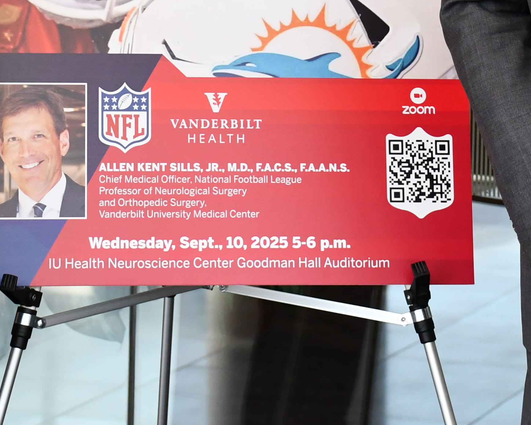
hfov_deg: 11.3
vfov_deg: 8.9
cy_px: -105
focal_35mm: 171
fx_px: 2687
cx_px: 254
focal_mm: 38
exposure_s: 1/125
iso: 900
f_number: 4.2
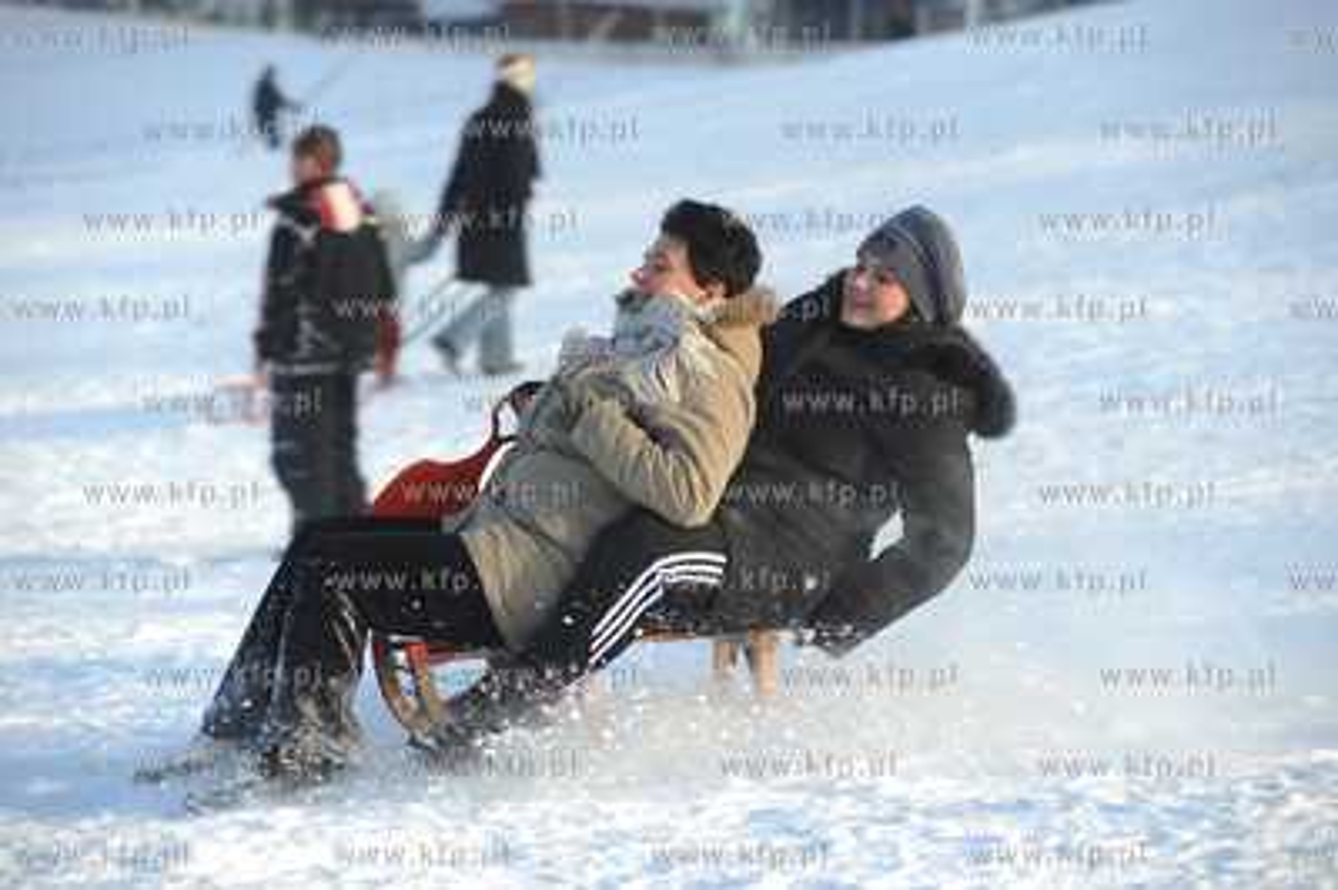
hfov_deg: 16.4
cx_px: 669
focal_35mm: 125
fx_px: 4642
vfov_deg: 10.9
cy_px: 445
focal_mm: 125
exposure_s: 1/320
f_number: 5
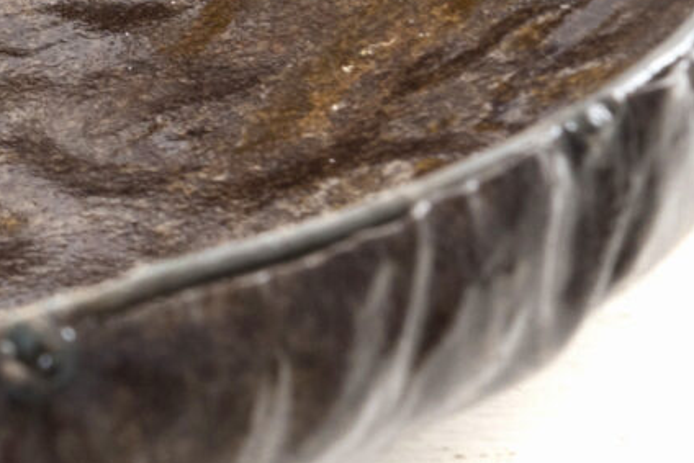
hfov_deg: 5.5
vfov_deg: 3.8
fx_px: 6981
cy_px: -290
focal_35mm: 362
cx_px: -830
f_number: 14
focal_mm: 60
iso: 250
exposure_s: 1/125
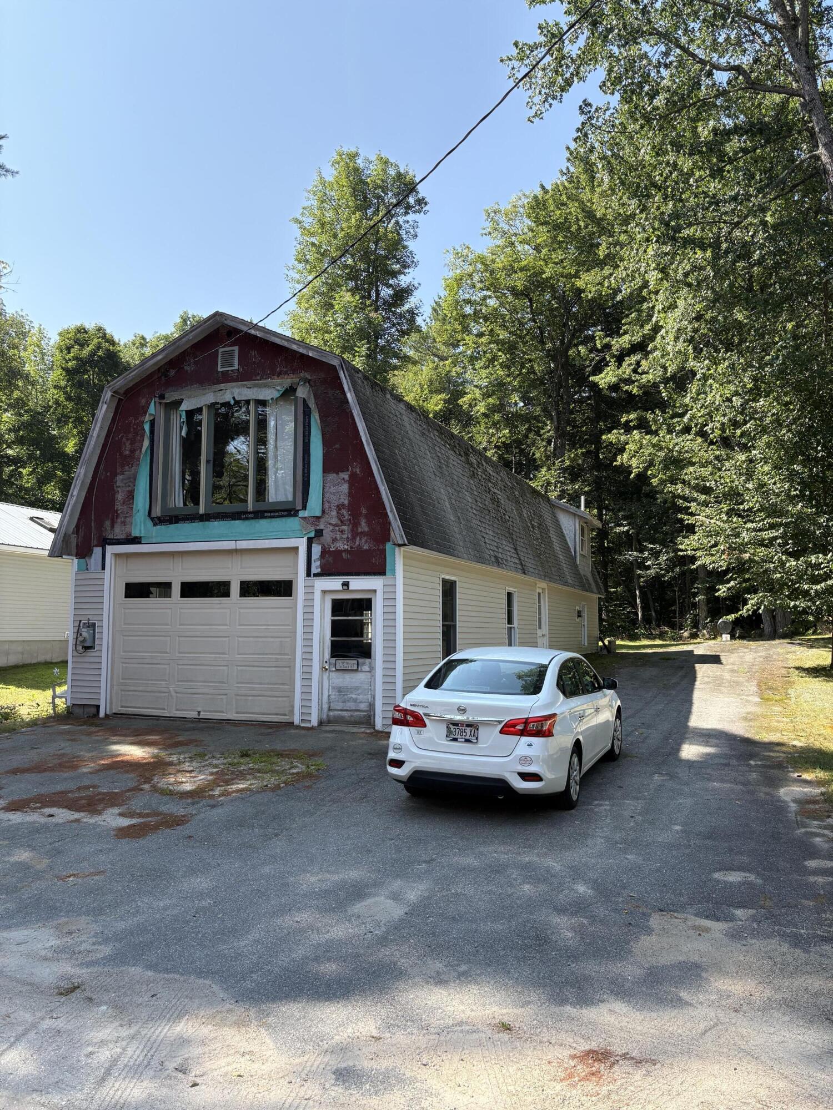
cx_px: 416
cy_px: 555
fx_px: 834
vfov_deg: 67.3
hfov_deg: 53.1
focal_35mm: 26
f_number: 1.6
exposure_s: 1/1517
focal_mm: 5.96
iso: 64
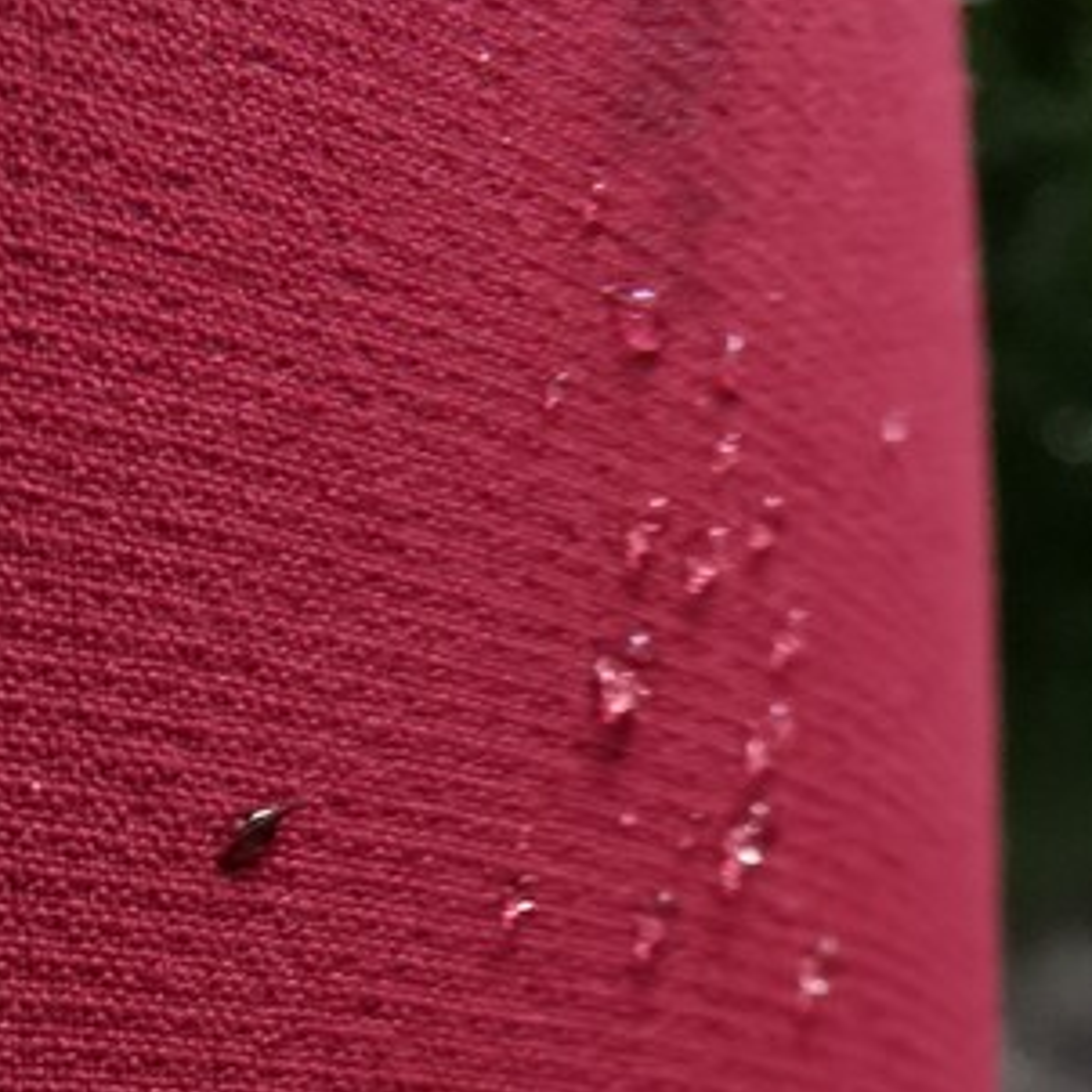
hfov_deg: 22.7
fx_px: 2712
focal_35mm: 76
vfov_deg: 22.1
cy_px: 1027
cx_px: 622
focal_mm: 2.35
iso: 250
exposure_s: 1/100
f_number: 2.2
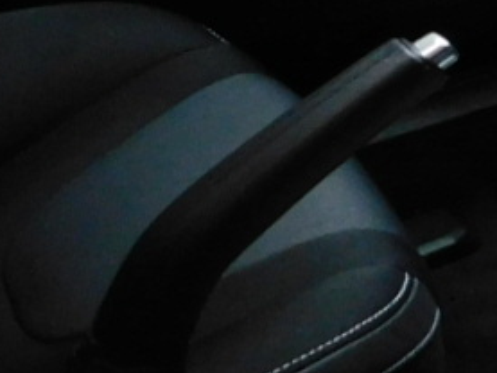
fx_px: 1910
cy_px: -170
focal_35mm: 133
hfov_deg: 11.8
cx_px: 1222
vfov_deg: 10.8
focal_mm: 4
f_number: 3
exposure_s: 1/25
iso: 400
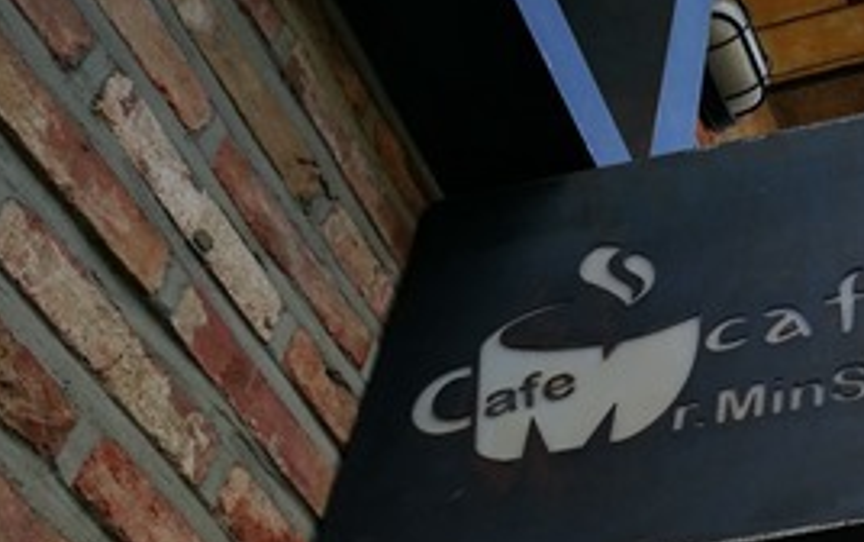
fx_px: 1508
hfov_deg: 29.5
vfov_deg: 20.3
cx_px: 896
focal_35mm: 64
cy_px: 329
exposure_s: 1/249
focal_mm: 4.5
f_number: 2.2
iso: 50
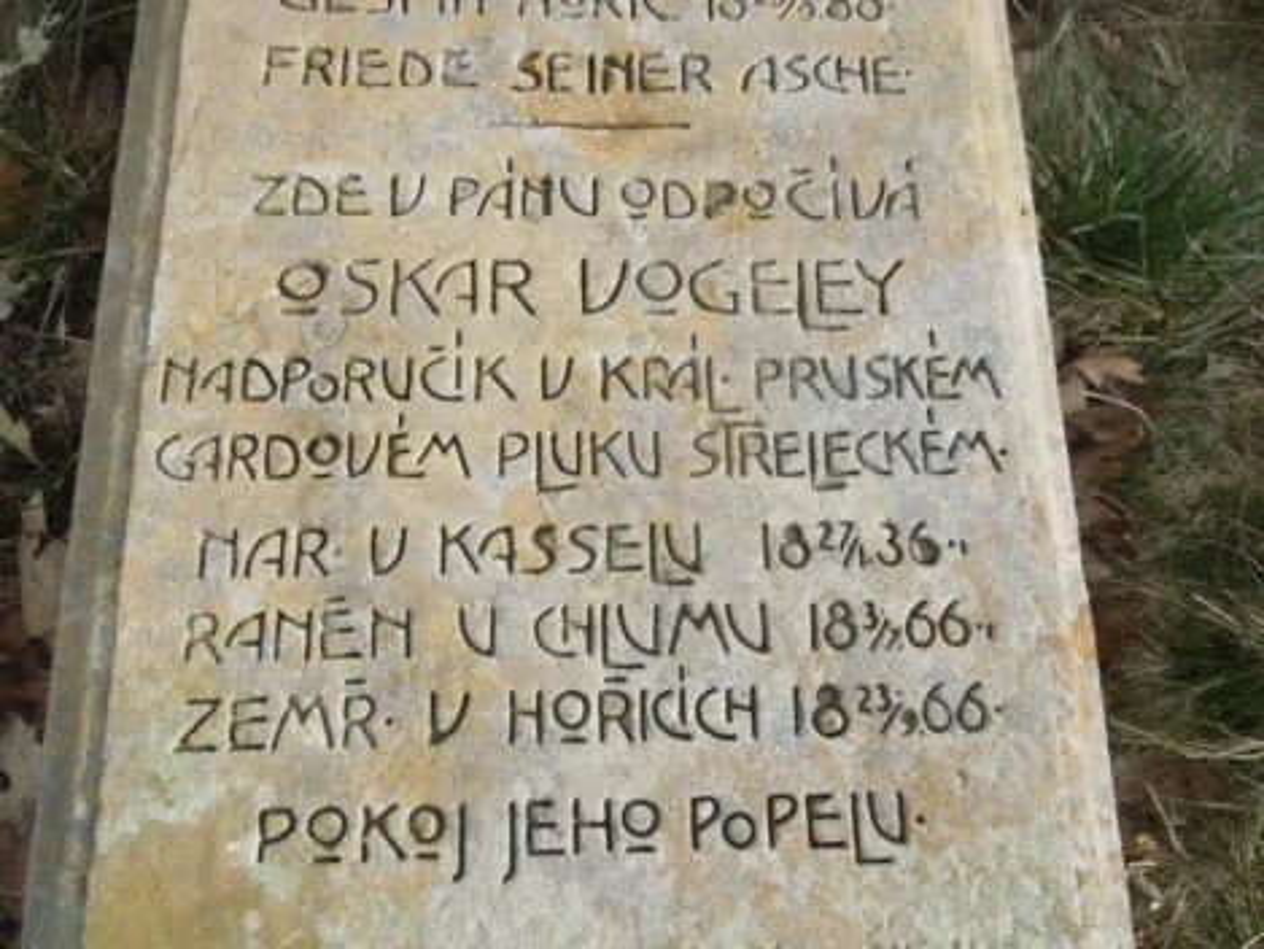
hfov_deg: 69.4
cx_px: 632
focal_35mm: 25
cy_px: 474
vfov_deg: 54.9
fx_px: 913
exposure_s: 1/640
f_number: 6.6
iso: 400
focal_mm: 4.5
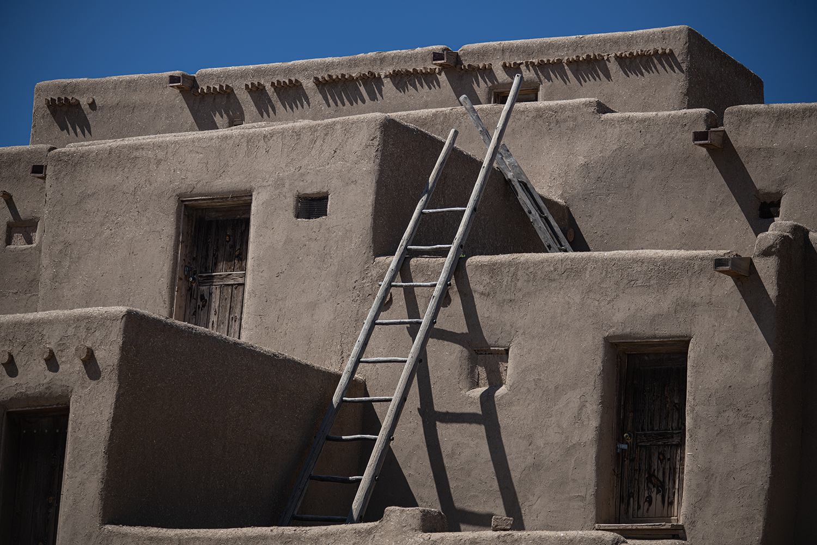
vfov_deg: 8.6
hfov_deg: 12.8
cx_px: 408
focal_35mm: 160
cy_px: 272
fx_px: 3631
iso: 100
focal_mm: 160
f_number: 5.6
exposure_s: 1/160
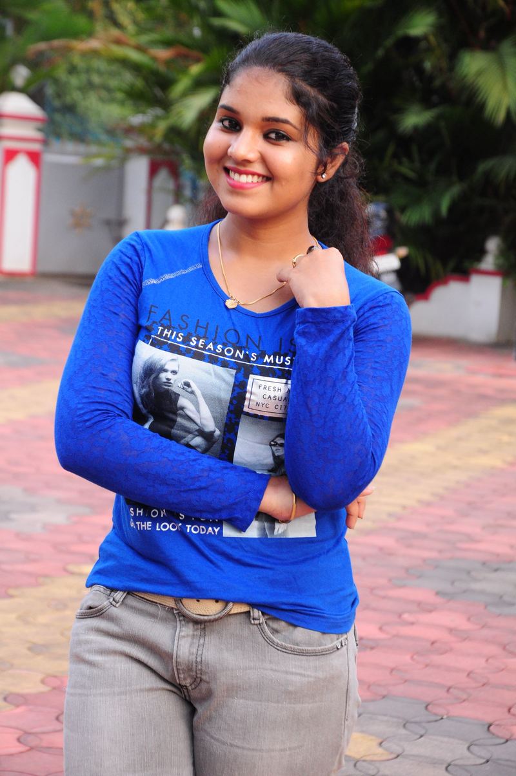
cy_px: 388
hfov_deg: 13.0
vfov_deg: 19.5
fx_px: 2264
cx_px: 258
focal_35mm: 105
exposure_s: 1/125
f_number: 7.1
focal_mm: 70
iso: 800
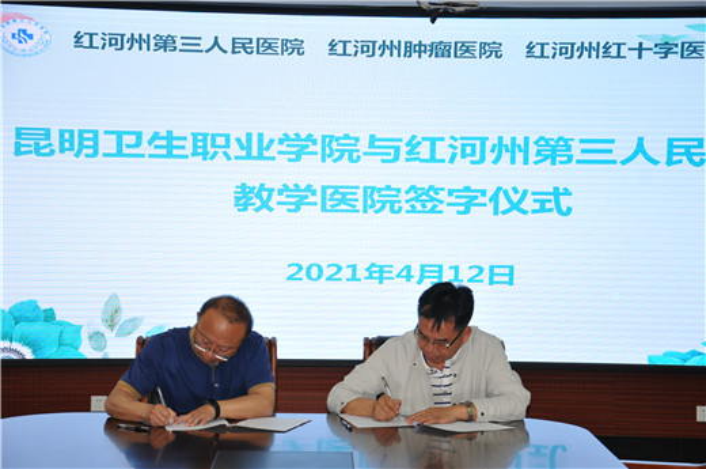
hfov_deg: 26.0
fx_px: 1527
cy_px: 234
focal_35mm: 78
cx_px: 353
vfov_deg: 17.4
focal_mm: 52
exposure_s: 1/90
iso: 400
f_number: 5
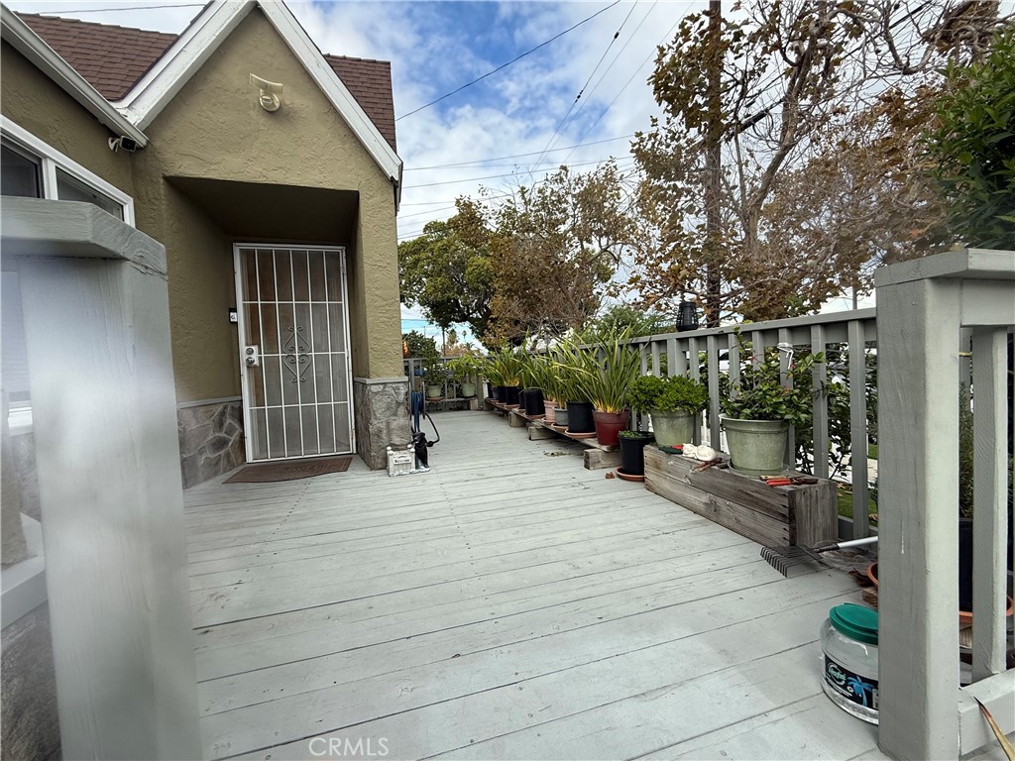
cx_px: 508
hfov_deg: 102.1
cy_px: 380
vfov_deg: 85.7
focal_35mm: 14
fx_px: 411
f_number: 2.2
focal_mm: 2.22
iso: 64
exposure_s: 1/853
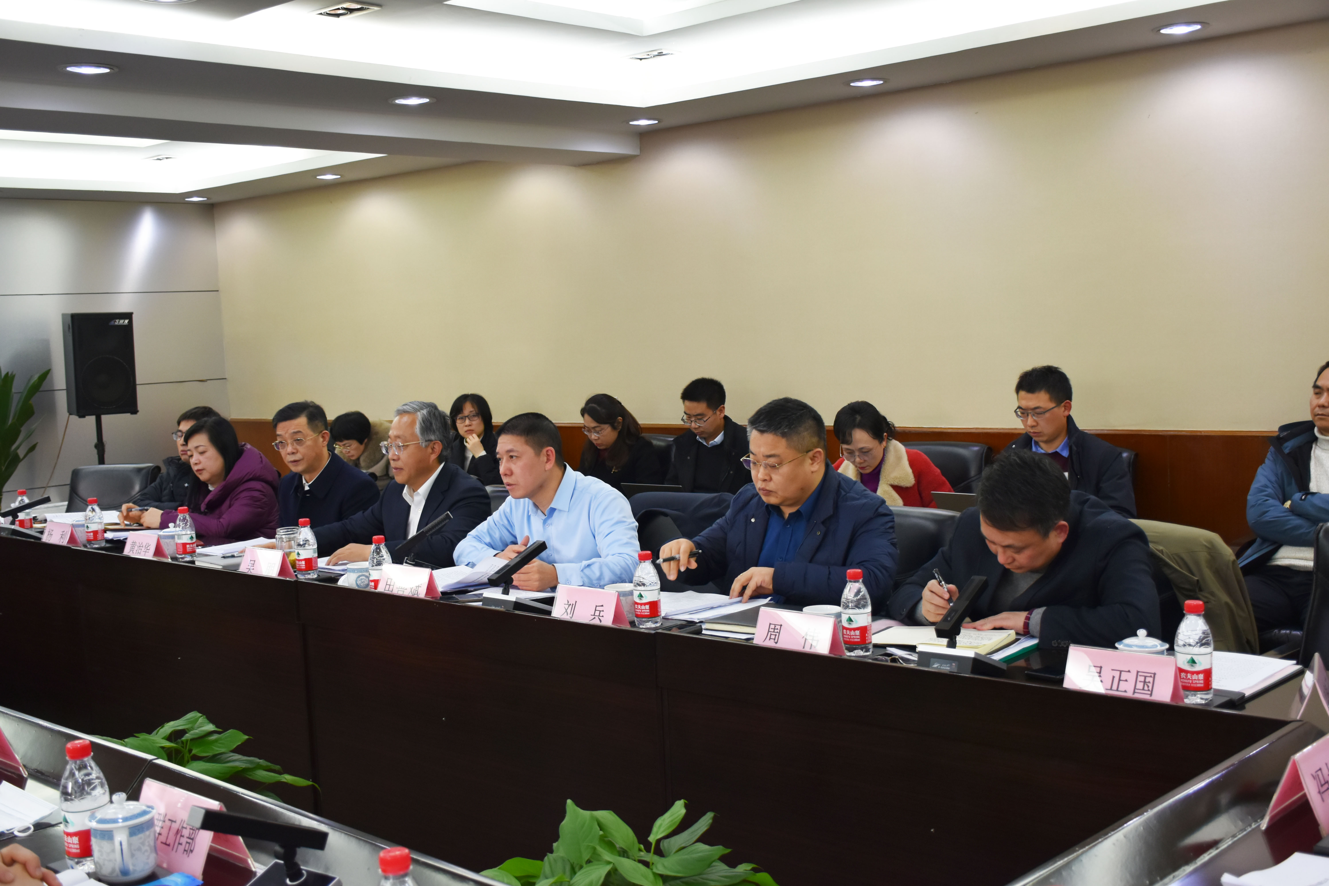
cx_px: 664
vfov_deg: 34.2
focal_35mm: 39
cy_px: 443
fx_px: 1440
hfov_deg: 49.6
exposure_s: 1/60
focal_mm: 26
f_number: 4
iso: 560
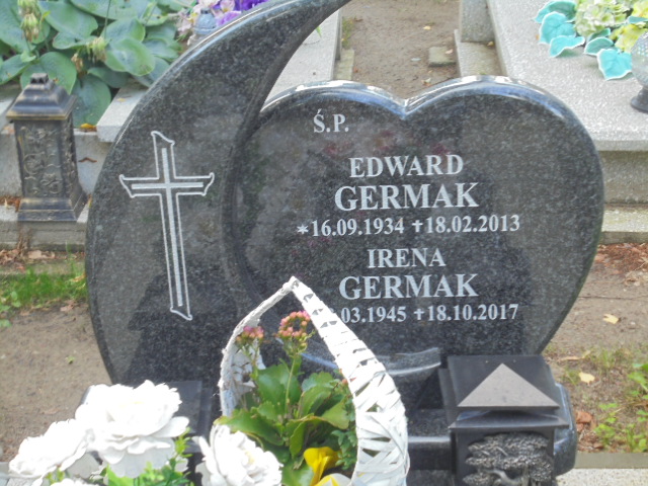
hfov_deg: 30.3
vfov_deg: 22.9
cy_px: 243
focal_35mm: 64
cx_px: 324
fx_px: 1198
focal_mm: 11.5
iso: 200
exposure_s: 1/30
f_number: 5.6
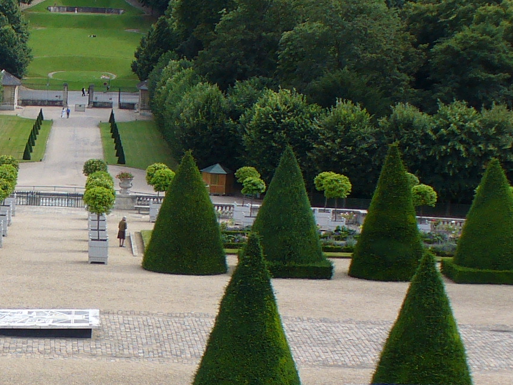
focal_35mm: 109
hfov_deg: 17.4
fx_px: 1616
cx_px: -51
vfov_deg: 13.5
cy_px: 292
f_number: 5.6
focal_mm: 6.1
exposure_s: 1/200
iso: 80
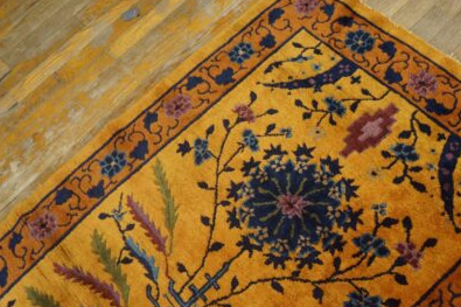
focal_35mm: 41
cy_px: 219
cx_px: 319
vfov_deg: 32.2
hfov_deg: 46.4
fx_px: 525
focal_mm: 18
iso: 800
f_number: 4
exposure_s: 1/60
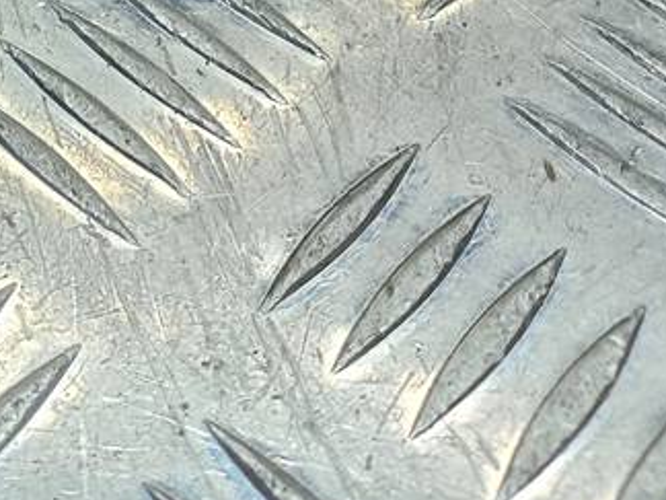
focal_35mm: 79
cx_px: -144
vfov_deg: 17.0
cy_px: -235
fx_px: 1520
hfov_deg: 22.6
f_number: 1.8
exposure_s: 1/50
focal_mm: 4.6
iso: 25
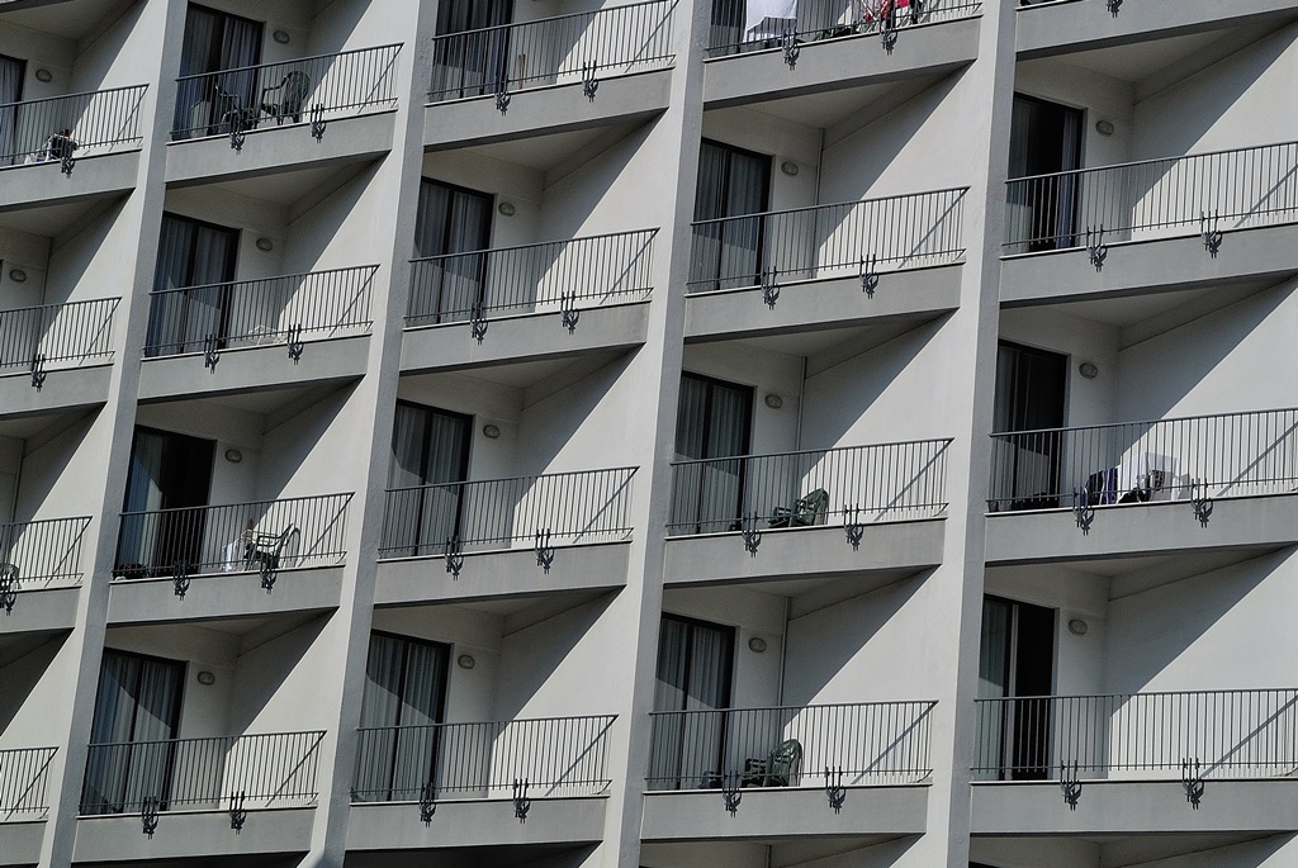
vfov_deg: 16.5
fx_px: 2996
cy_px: 434
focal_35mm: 83
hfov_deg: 24.4
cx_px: 649
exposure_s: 1/800
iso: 100
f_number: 9
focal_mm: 31
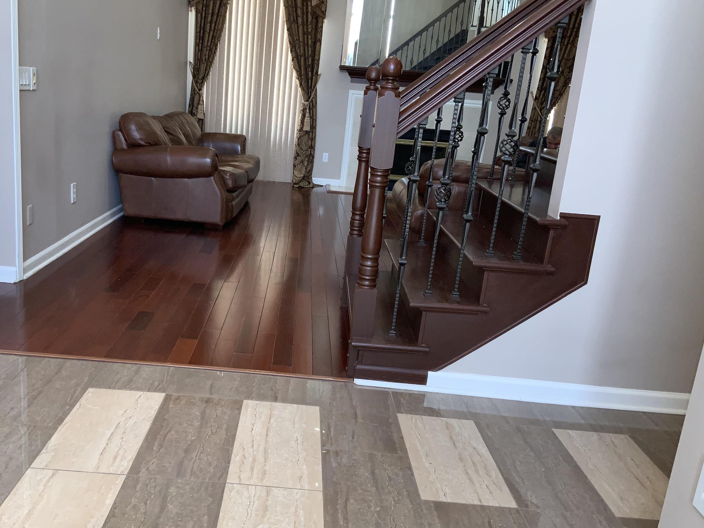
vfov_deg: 40.7
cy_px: 289
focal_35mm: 35
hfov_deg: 52.4
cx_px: 300
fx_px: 712
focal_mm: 3
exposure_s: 1/60
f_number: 1.8
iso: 40
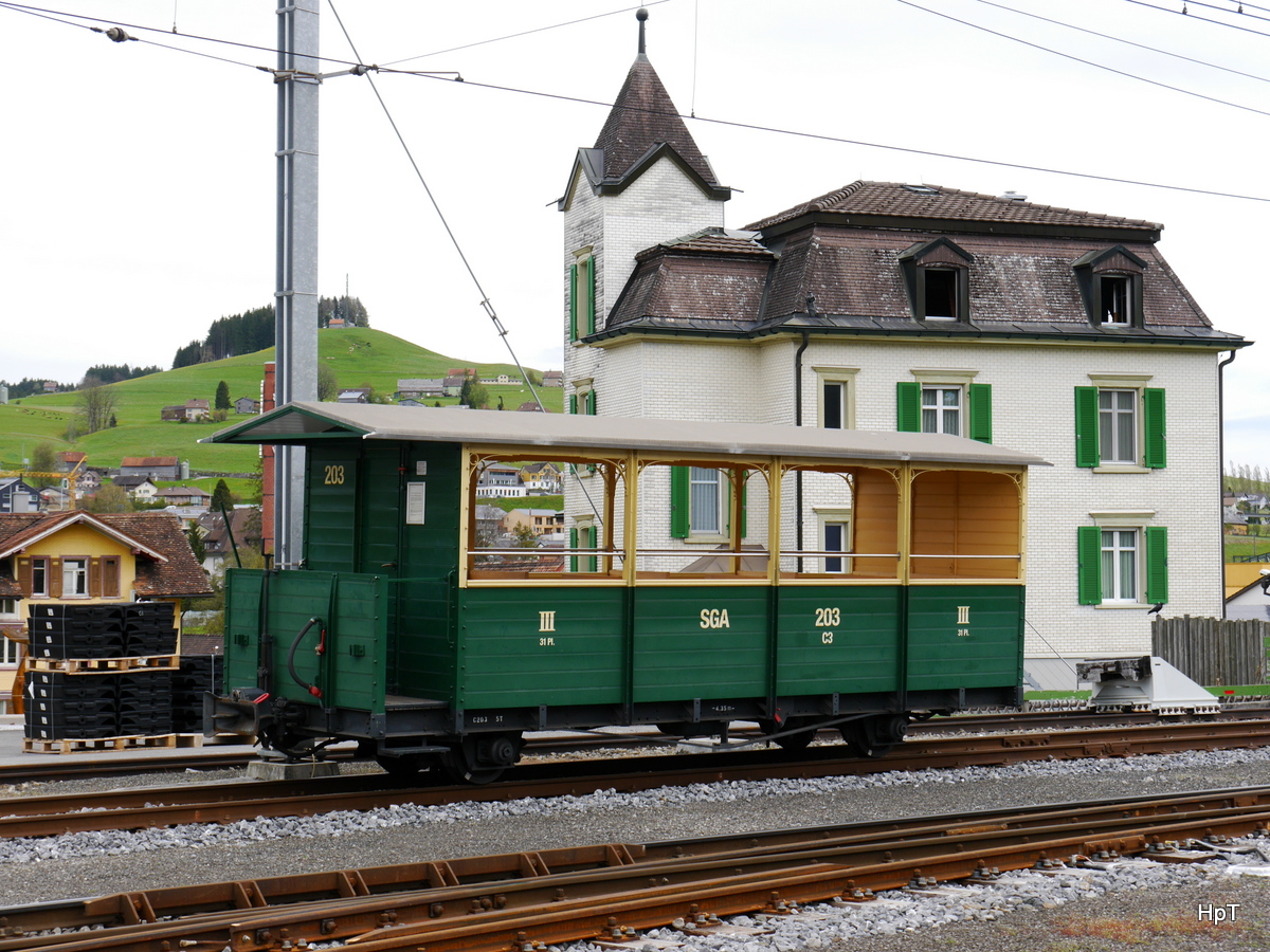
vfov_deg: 21.6
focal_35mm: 68
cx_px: 635
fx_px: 2495
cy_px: 476
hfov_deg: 28.6
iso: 160
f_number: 8
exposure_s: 1/250
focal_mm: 34
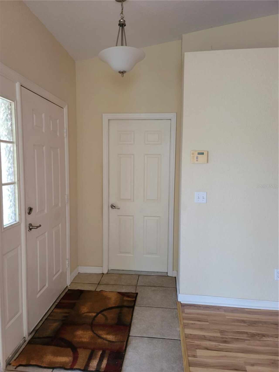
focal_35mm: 25
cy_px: 186
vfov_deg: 69.4
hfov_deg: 54.9
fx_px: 269
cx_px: 140
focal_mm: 7
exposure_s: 1/50
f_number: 1.8
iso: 400
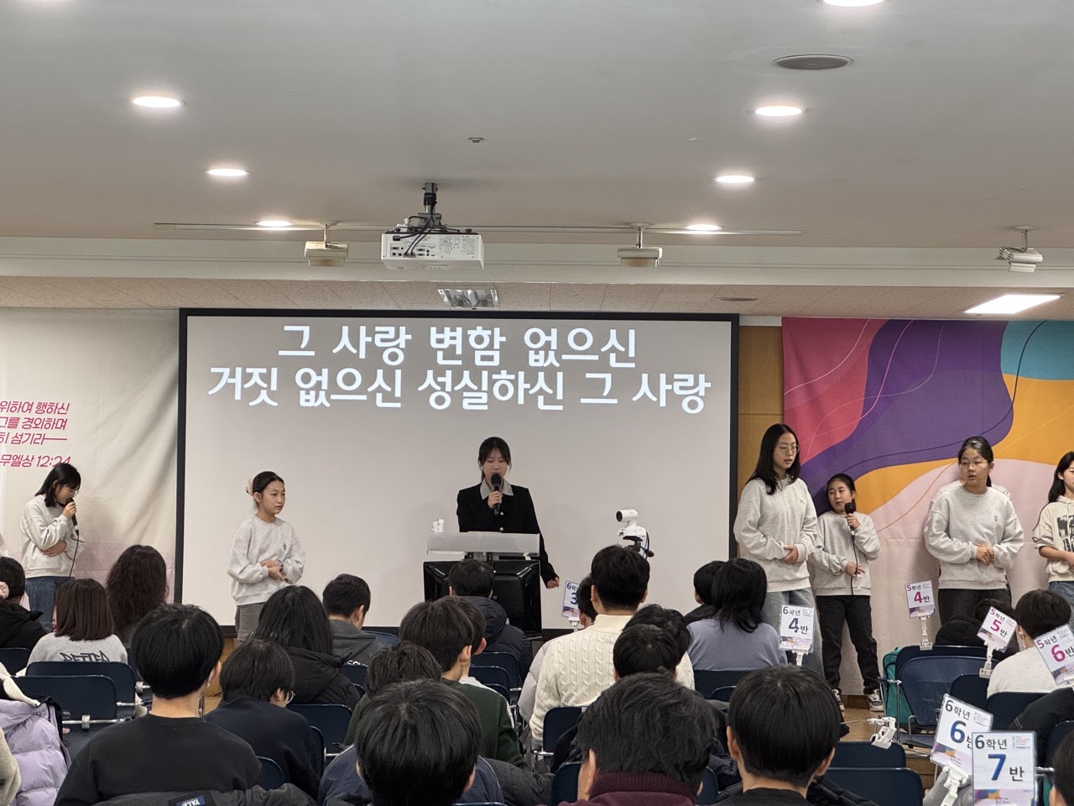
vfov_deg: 19.1
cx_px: 537
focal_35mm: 77
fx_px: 2389
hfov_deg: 25.3
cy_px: 403
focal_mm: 9
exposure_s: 1/60
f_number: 2.8
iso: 320
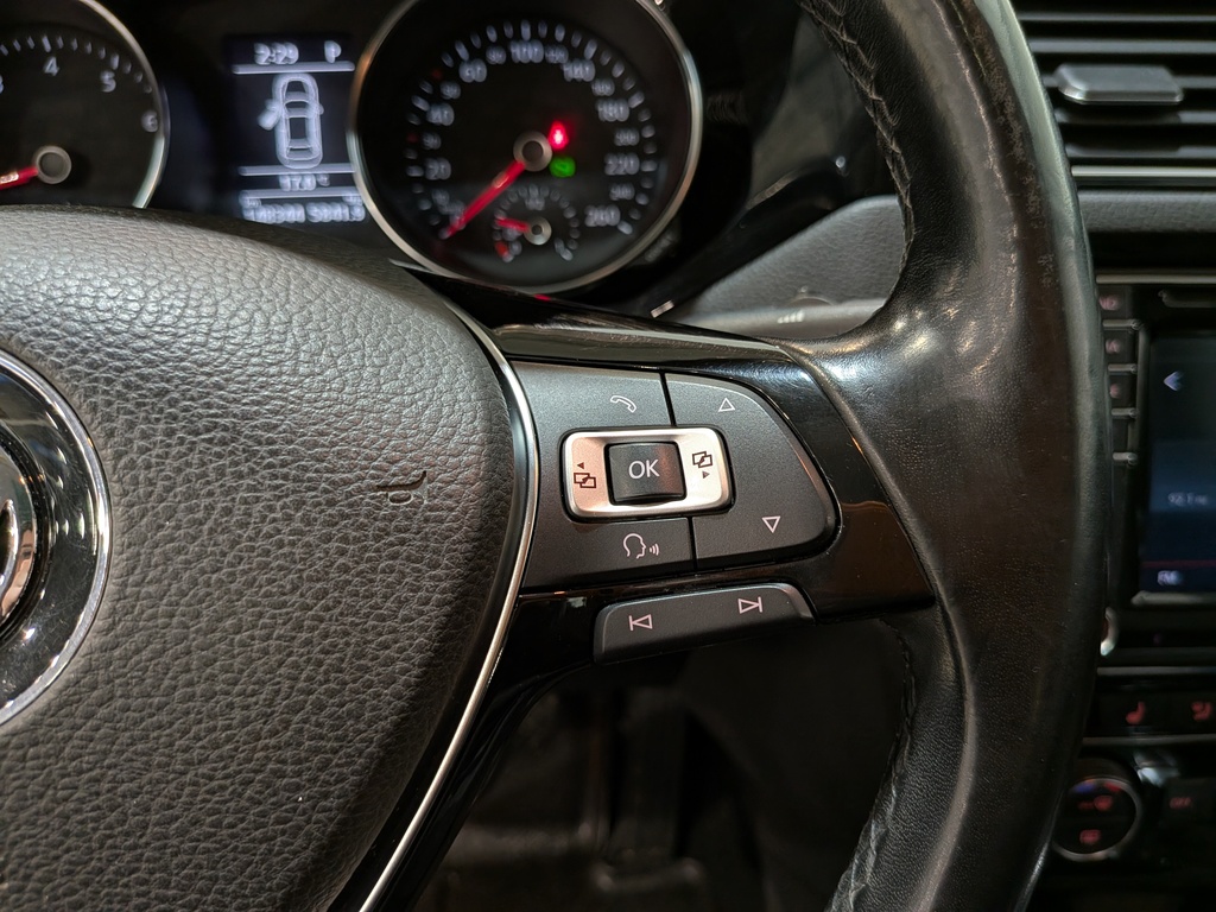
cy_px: 456
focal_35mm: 24
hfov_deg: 71.6
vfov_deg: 56.8
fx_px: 843
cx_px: 608
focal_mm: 4.53
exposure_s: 1/50
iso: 141
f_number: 1.7
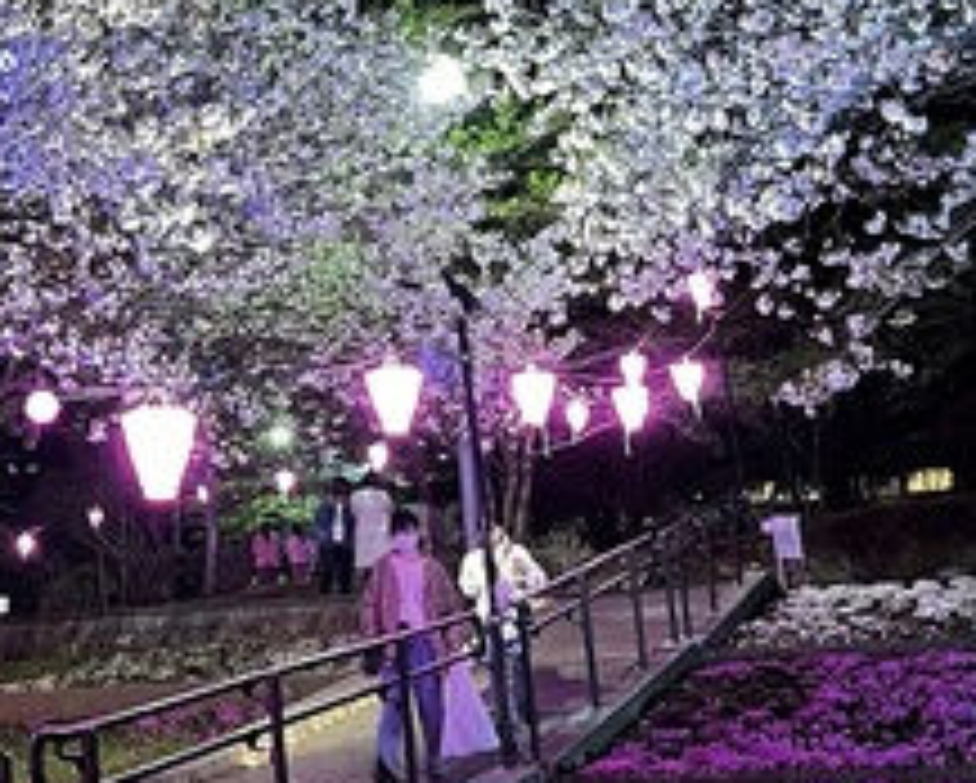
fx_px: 2371
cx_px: -58
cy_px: 299
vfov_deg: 18.7
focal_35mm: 82
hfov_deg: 22.2
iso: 1000
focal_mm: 5.1
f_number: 1.6
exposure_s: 1/20
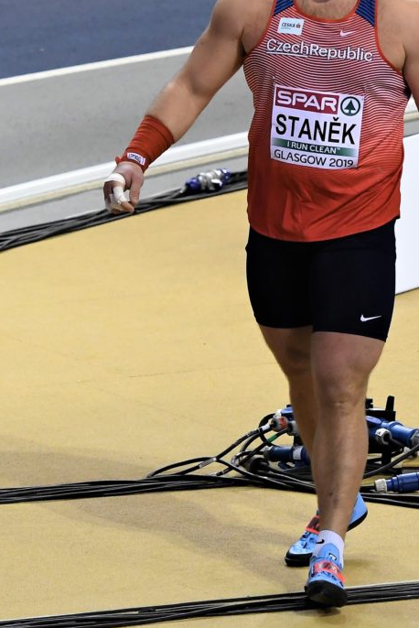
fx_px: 5145
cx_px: 263
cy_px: 235
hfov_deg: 4.7
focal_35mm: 295
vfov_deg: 7.0
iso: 1600
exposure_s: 1/400
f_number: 3.5
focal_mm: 150
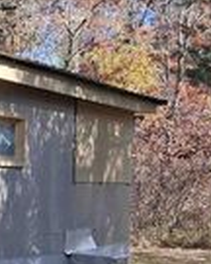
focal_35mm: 94
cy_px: 204
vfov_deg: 20.2
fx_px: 734
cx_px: -248
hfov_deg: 13.4
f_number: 1.8
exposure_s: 1/245
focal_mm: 3.98
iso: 25
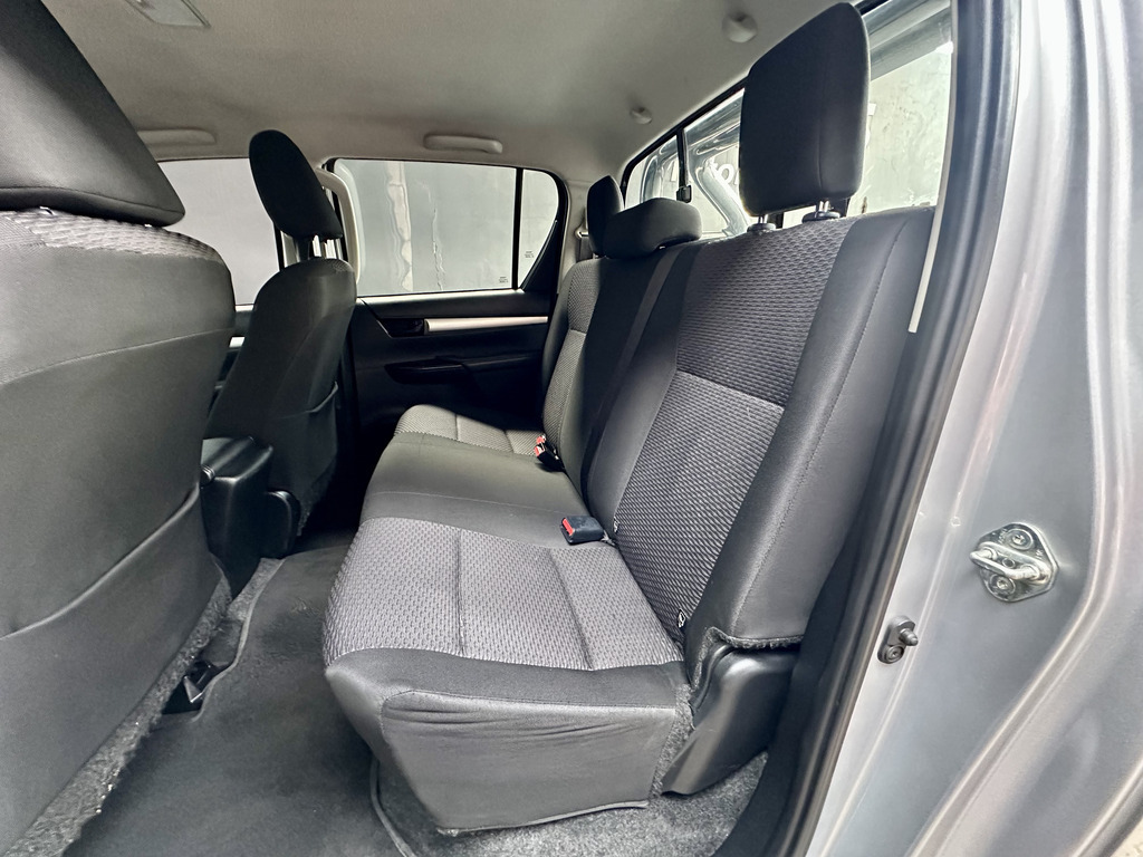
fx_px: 462
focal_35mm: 14
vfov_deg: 85.7
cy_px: 428
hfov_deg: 102.1
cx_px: 572
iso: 1000
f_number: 2.2
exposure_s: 1/60
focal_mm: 2.22
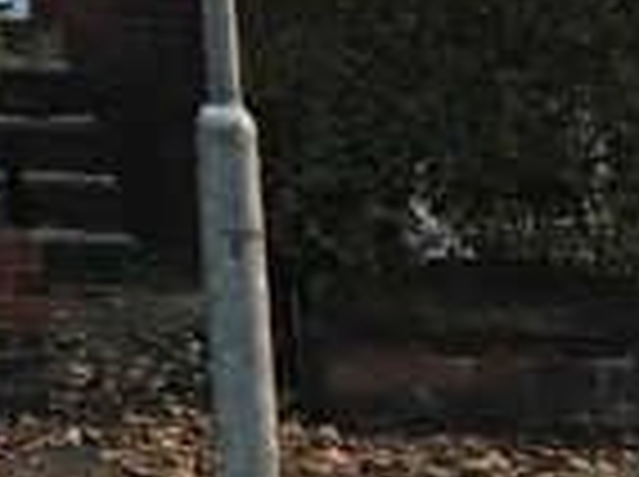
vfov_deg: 9.2
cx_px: -644
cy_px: -677
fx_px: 2635
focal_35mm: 143
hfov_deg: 12.2
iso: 40
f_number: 2.2
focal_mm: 4.15
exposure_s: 1/33
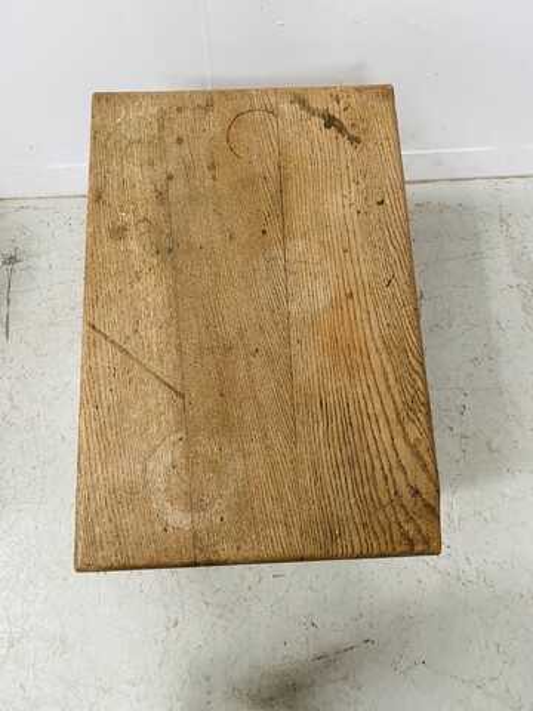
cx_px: 266
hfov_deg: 53.1
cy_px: 356
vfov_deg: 67.3
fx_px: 534
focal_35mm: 26
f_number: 1.8
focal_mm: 4.25
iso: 500
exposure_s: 1/57
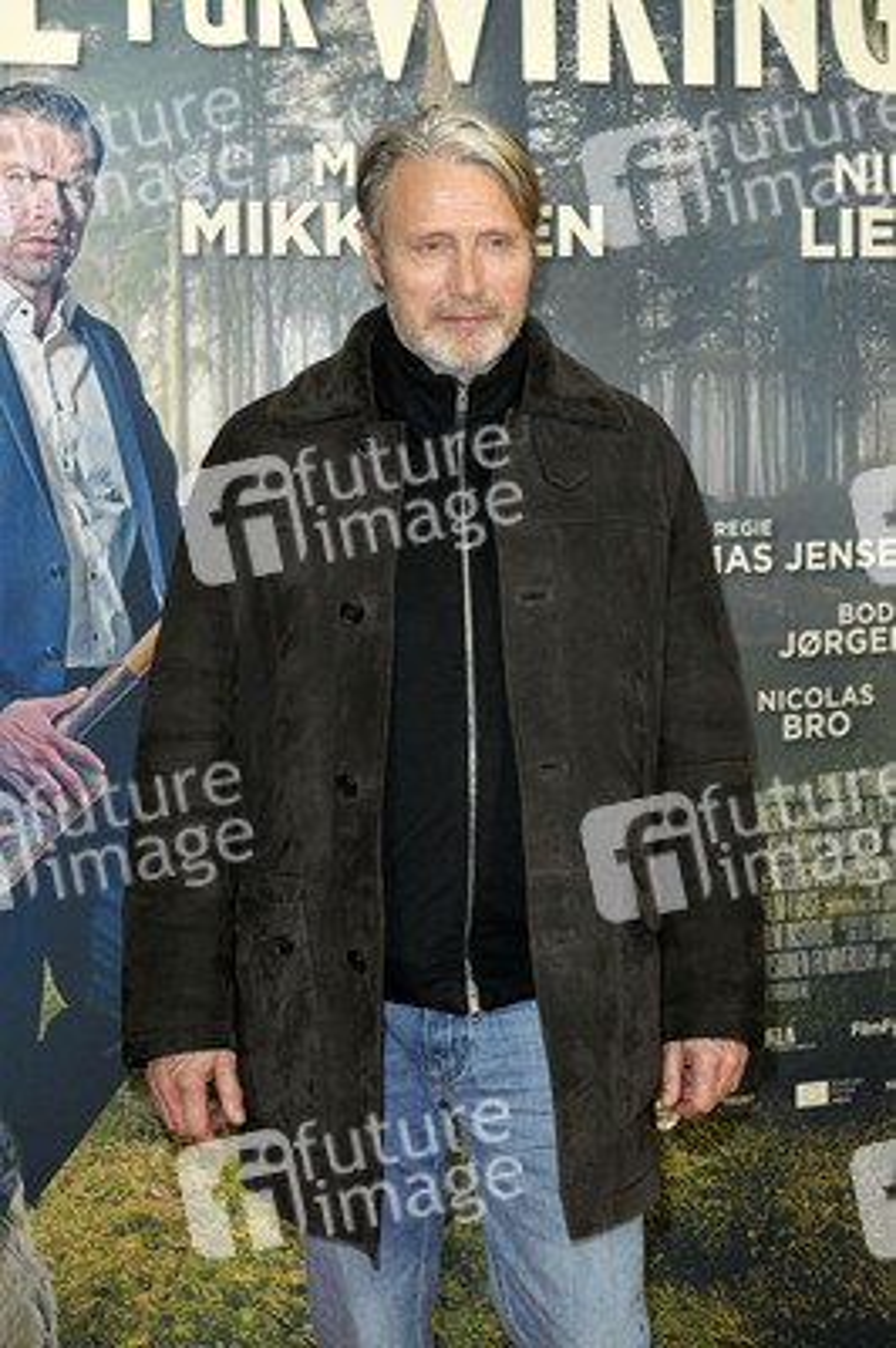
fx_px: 2244
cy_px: 674
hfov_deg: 22.6
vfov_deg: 33.4
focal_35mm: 60
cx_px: 448
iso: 1600
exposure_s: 1/250
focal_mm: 60
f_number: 6.3
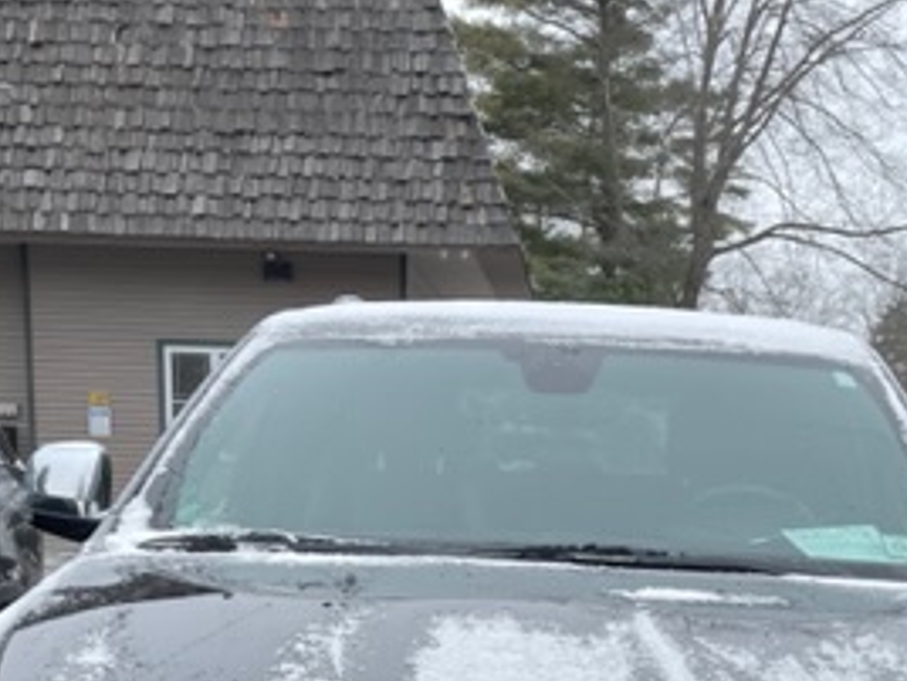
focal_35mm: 62
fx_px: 1625
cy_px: 772
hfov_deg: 31.0
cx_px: 575
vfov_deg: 22.2
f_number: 1.6
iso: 32
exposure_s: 1/682
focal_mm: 4.2
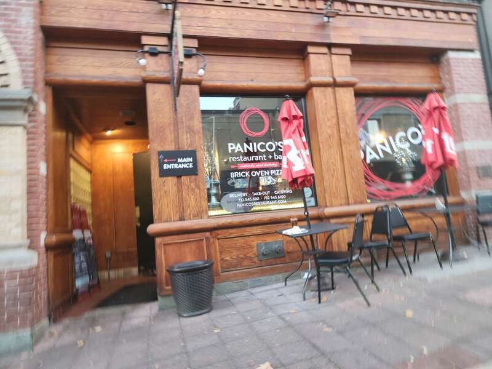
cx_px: 246
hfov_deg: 73.9
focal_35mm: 23
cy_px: 184
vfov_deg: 58.9
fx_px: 327
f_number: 1.8
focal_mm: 5.4
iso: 250
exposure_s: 1/40
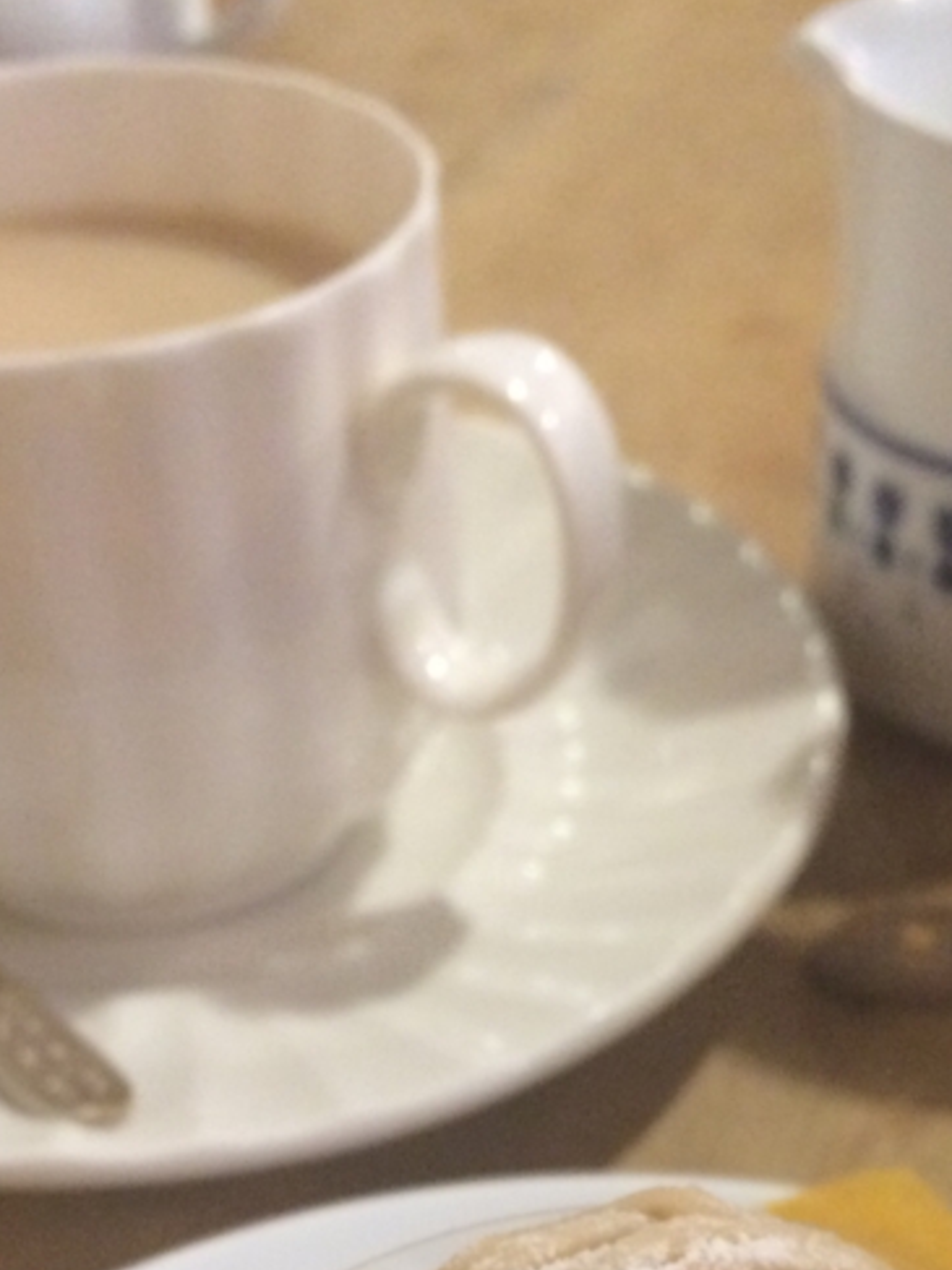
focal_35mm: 61
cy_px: 1293
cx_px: 597
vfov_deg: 29.4
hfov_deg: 24.0
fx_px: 2238
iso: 320
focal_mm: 4.15
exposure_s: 1/33
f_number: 2.2
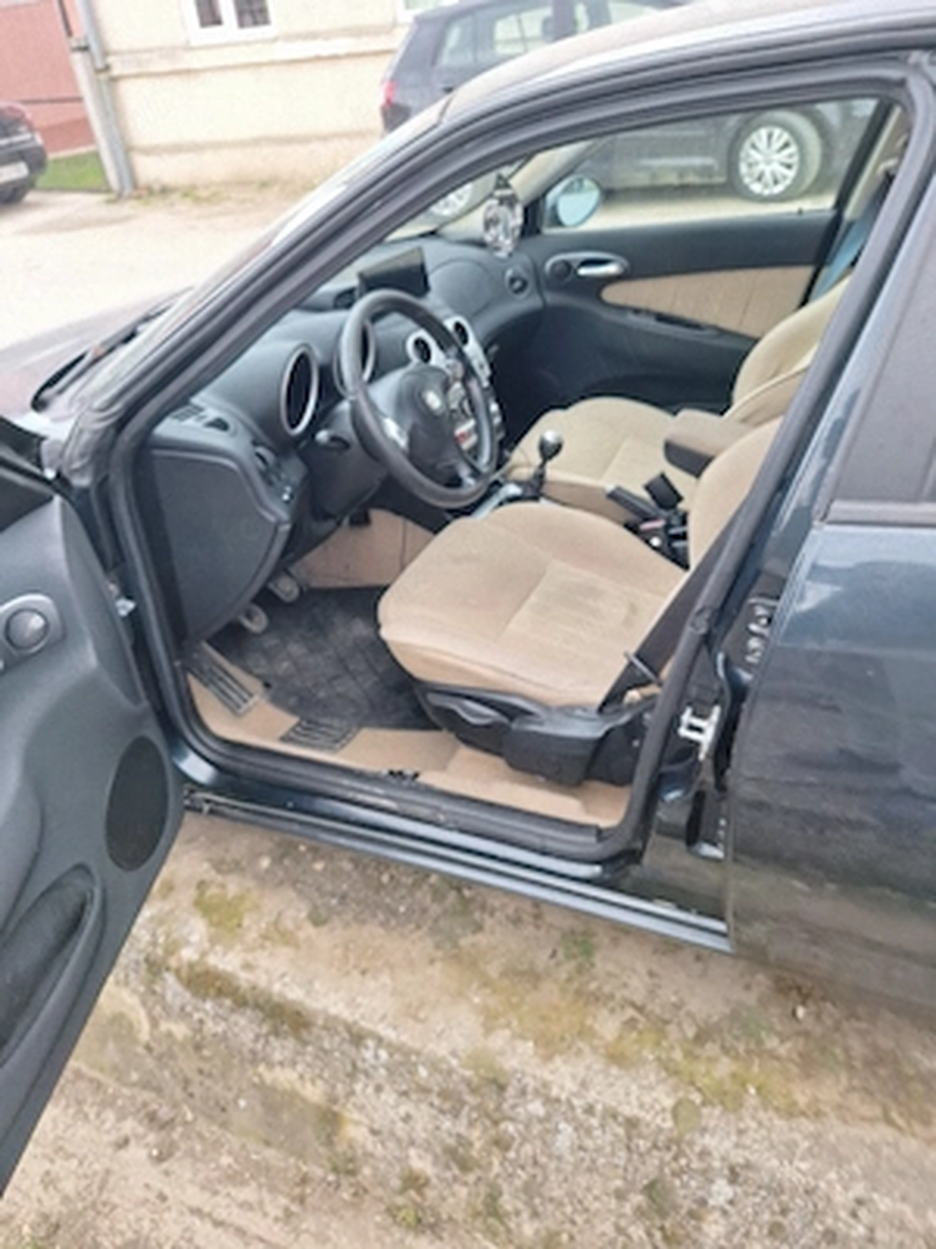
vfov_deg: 73.9
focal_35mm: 23
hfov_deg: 58.9
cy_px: 624
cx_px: 468
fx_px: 829
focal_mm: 5.54
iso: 40
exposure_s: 1/100
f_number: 1.8
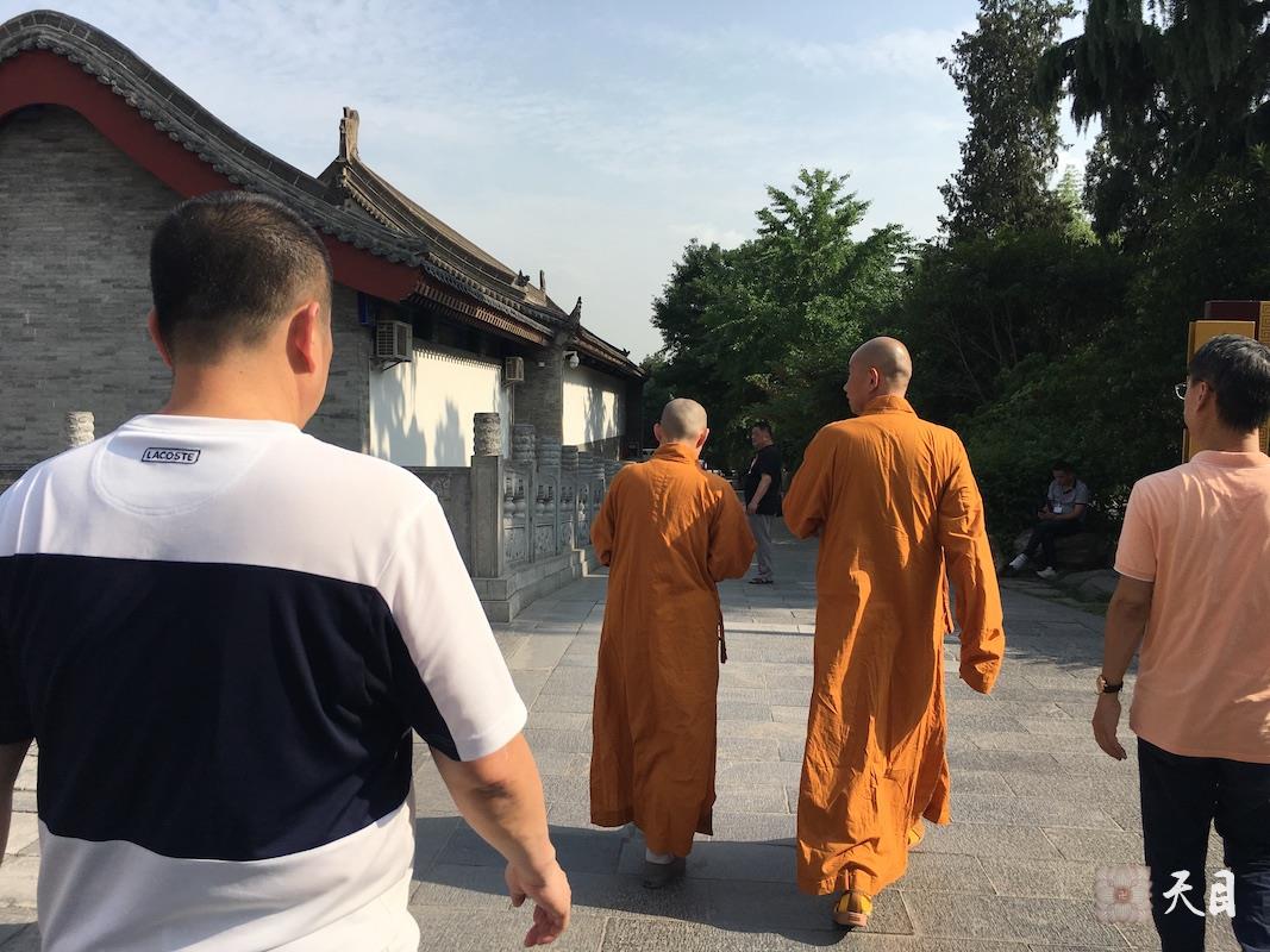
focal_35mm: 29
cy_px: 476
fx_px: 1064
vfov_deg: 48.2
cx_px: 635
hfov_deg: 61.7
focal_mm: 4.15
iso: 25
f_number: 2.2
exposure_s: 1/1603
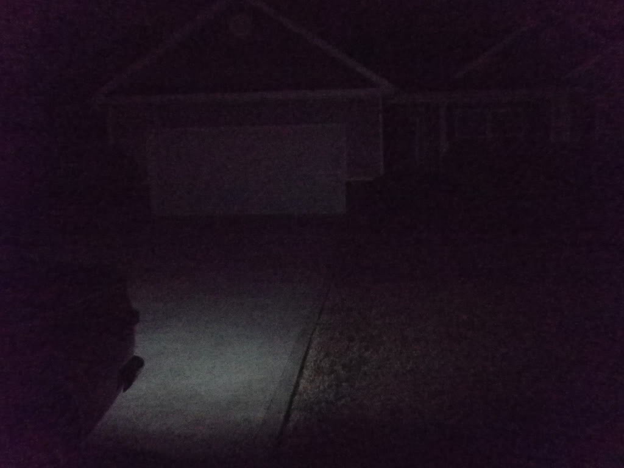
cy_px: 234
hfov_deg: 52.6
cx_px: 312
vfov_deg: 40.7
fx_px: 631
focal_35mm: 35
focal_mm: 6.2
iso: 800
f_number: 3.8
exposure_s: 1/4
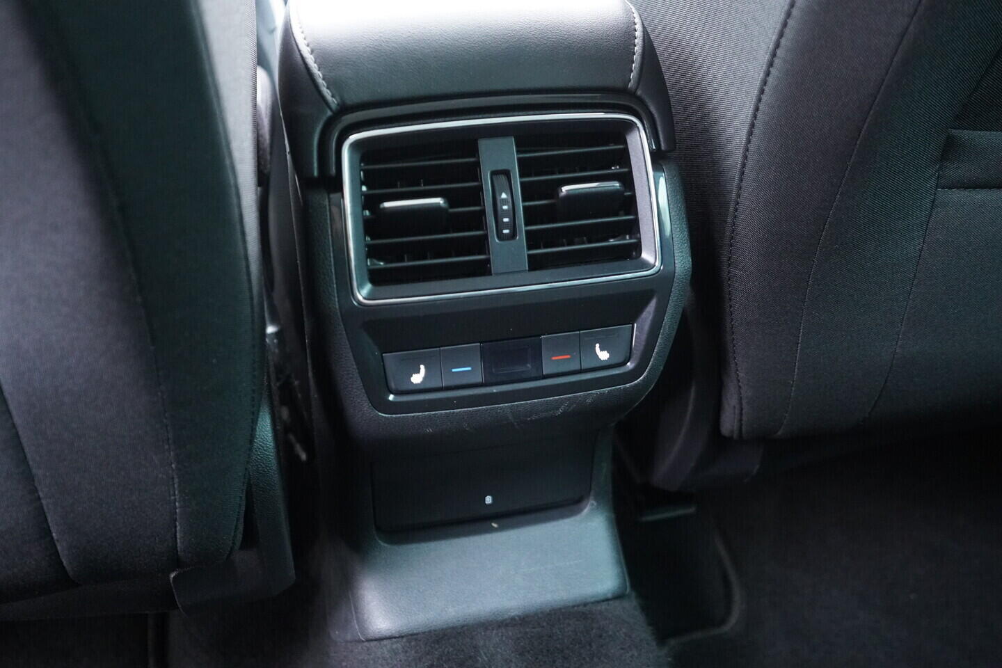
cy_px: 334
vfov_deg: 36.9
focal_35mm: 36
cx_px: 501
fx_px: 1002
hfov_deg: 53.1
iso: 4000
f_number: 2.8
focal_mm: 24
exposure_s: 1/40
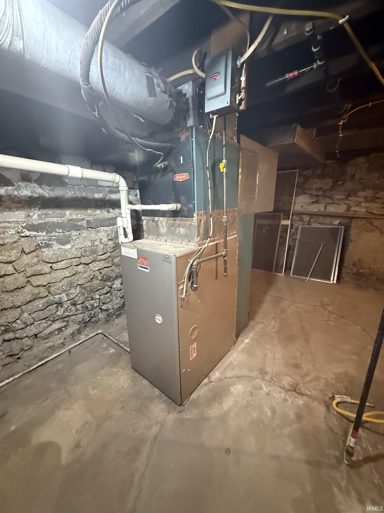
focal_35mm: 14
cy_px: 256
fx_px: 207
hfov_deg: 85.7
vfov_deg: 102.1
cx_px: 192
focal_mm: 2.22
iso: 1000
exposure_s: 1/40
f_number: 2.2
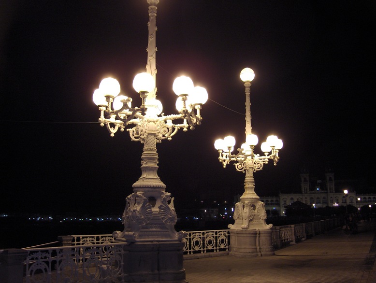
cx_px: 188
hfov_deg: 47.8
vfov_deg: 36.9
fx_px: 424
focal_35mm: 39
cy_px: 142
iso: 100
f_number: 2.8
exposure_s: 1/60
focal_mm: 8
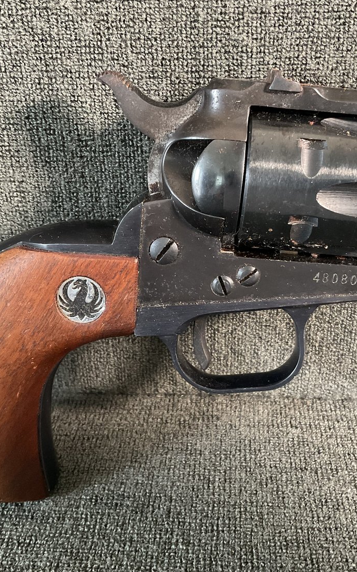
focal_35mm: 42
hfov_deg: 30.5
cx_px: 206
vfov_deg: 47.2
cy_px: 281
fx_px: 654
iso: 250
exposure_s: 1/30
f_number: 1.8
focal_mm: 3
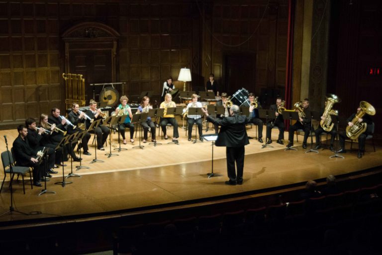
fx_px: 637
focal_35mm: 60
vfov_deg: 22.6
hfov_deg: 33.4
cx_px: 191
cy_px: 128
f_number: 4.2
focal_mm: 40
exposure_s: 1/320
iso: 5000
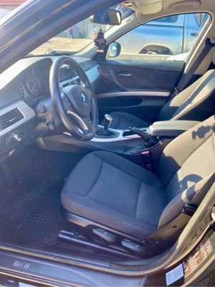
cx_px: 108
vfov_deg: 67.3
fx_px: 215
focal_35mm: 26
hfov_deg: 53.1
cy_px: 144
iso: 40
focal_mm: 4.25
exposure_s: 1/121
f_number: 1.8
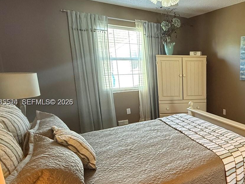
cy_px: 103
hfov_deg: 56.9
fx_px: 191
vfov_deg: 51.2
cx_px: 217
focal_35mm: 27
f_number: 2.2
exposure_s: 1/60
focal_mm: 2.22
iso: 500
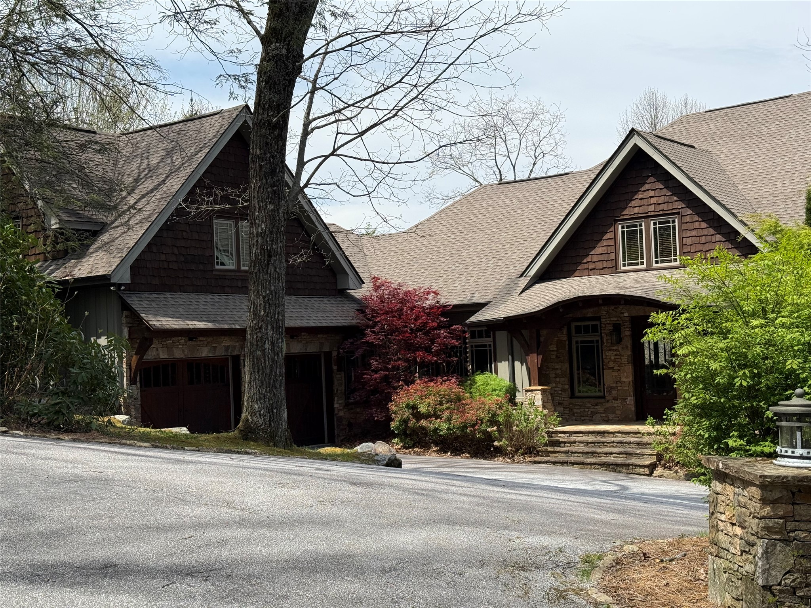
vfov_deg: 30.3
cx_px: 406
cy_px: 304
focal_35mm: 48
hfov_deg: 39.7
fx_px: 1125
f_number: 1.78
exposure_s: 1/4098
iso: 80
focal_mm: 6.76
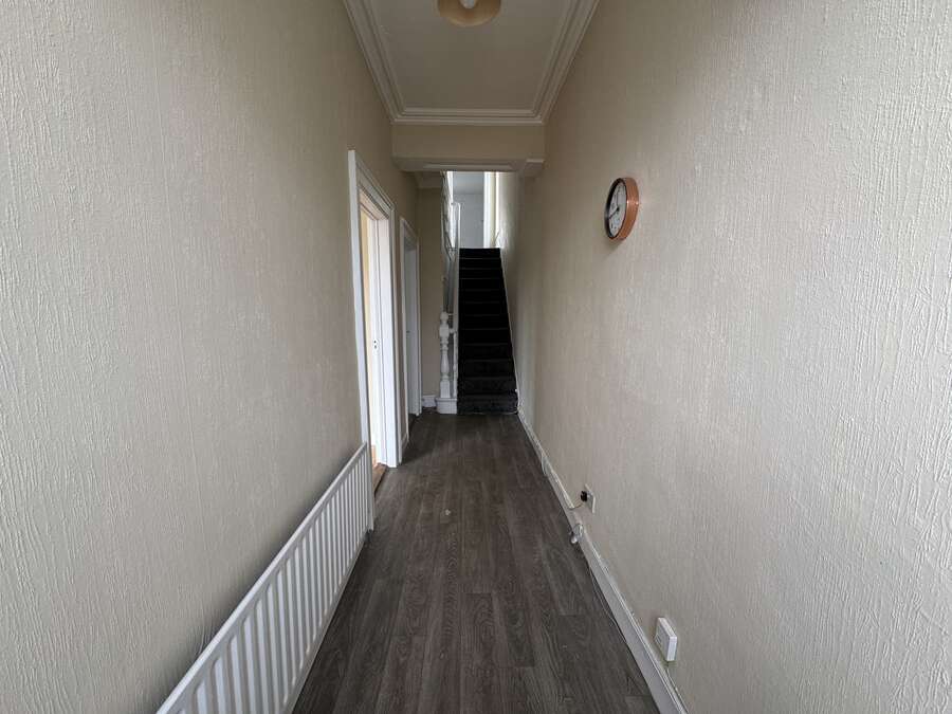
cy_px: 357
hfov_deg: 102.1
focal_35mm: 14
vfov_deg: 85.7
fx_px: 385
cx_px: 476
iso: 125
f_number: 2.2
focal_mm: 2.22
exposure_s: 1/99
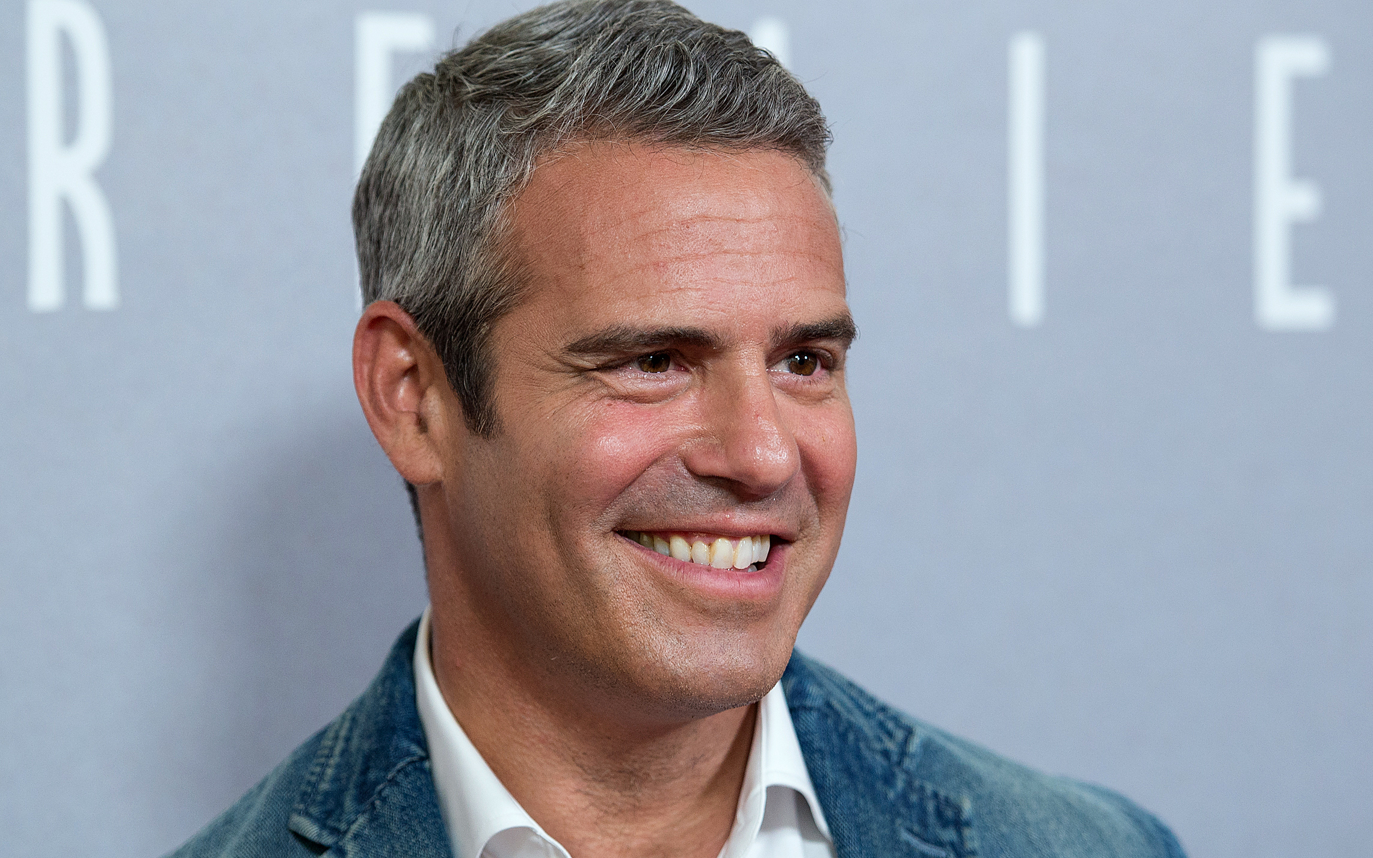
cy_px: 549
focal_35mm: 181
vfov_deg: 7.2
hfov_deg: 11.6
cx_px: 666
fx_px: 6772
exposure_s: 1/200
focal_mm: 135
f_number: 2.8
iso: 1250
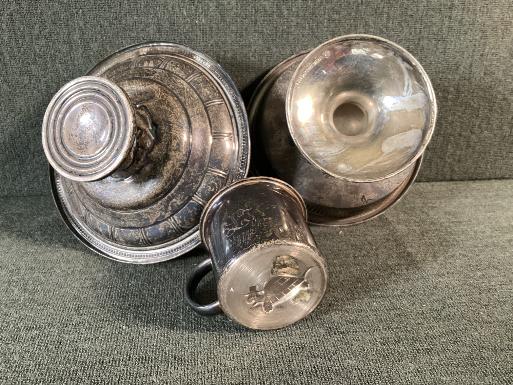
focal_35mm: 31
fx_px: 459
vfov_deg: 45.4
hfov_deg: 58.3
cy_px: 192
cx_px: 256
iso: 400
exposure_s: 1/60
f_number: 2.4
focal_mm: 3.3
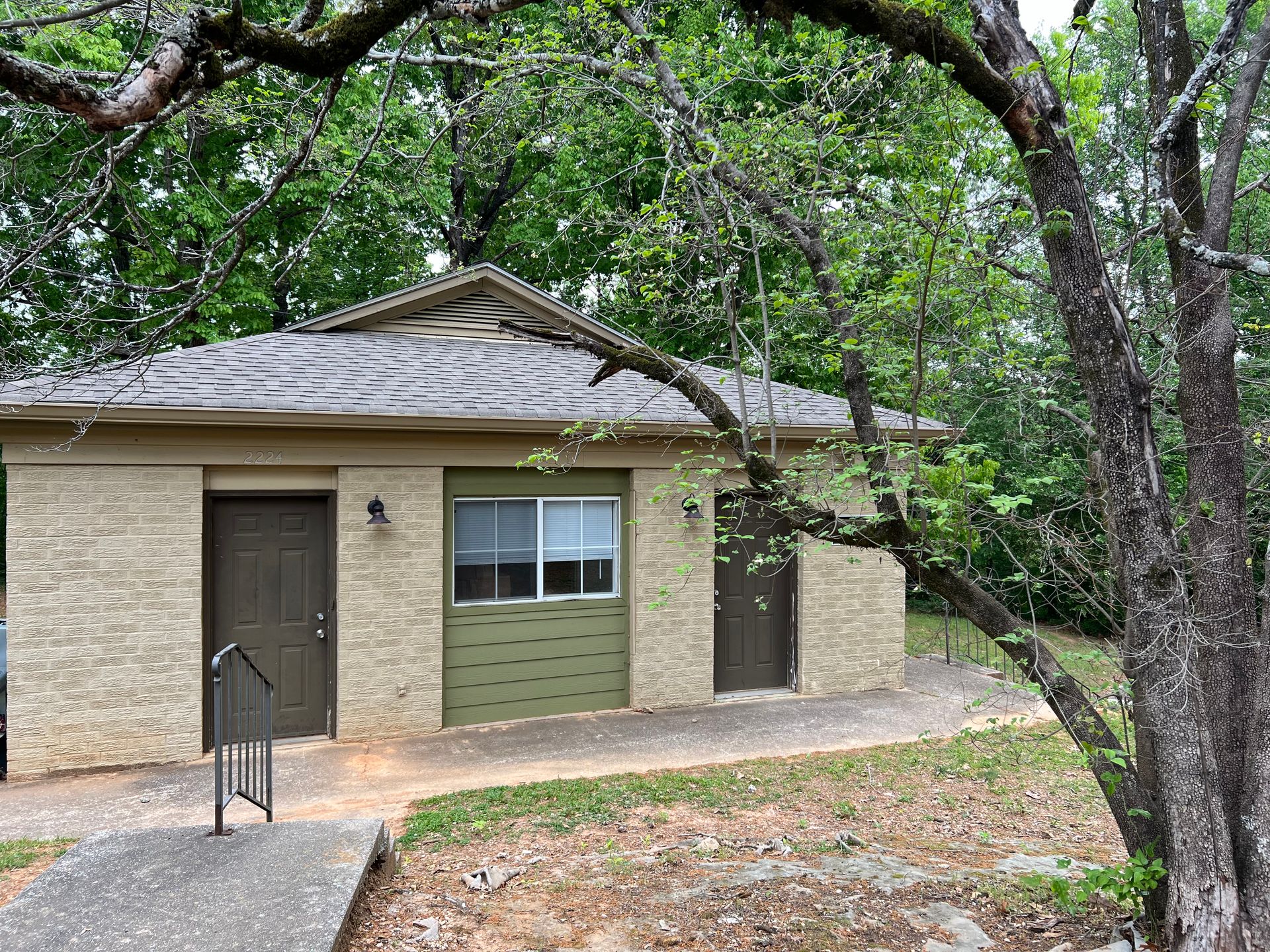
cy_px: 476
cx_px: 635
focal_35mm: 26
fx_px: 954
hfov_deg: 67.3
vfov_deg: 53.1
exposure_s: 1/272
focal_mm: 5.7
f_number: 1.5
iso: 40
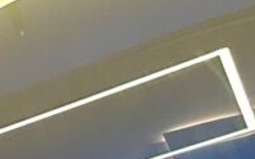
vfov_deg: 7.2
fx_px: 1243
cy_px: 260
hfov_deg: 9.2
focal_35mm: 179
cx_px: -531
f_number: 1.78
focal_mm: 6.86
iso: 400
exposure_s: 1/60
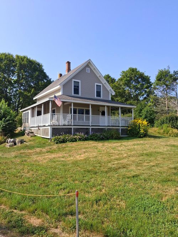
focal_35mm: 27
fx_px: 185
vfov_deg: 65.3
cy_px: 118
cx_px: 89
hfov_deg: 51.3
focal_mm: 4
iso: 20
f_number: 1.8
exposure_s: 1/366
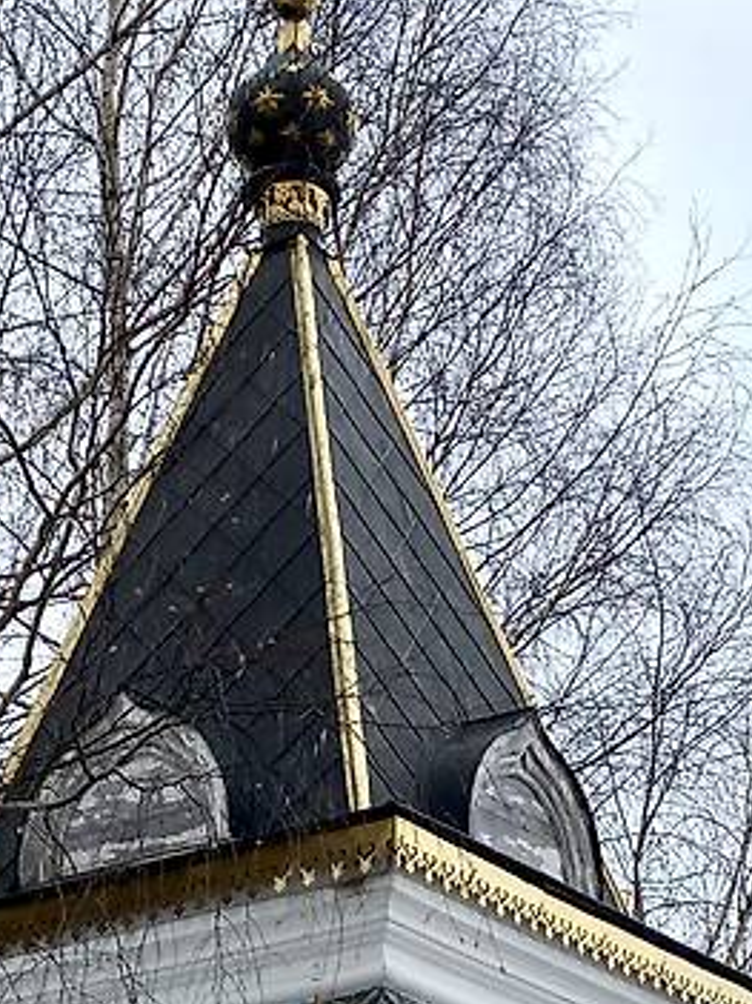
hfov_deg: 16.6
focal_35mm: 89
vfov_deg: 20.9
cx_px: 283
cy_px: 1127
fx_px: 2579
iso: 32
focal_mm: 4.25
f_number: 1.8
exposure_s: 1/2890
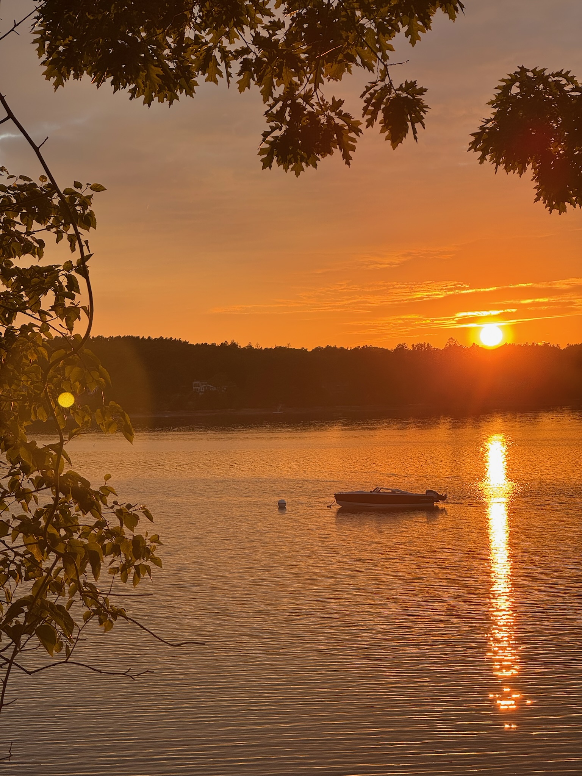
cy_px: 388
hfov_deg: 19.1
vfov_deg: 25.3
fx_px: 1726
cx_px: 291
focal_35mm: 77
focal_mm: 9
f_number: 2.8
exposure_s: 1/333
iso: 25
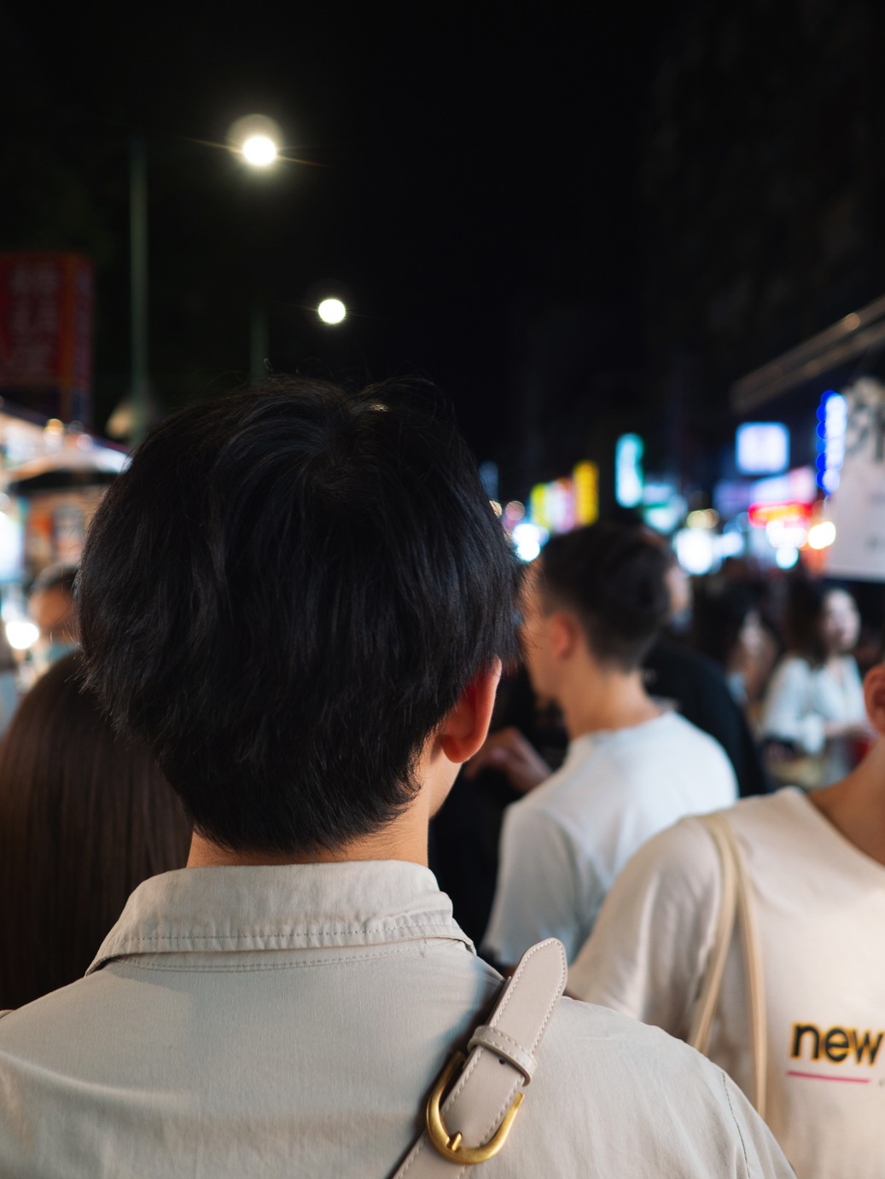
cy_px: 590
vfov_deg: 53.9
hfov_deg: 41.8
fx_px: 1159
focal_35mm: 34
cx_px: 442
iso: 250
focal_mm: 17
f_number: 1.8
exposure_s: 1/80
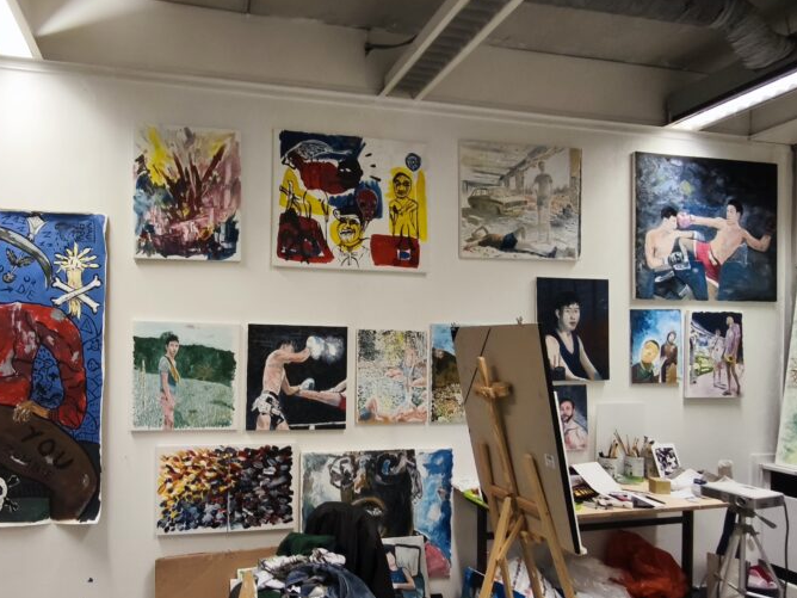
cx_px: 270
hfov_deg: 71.9
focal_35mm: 23
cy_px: 349
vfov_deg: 58.6
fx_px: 530
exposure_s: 1/33.3
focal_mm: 1.91
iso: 160
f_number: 2.2
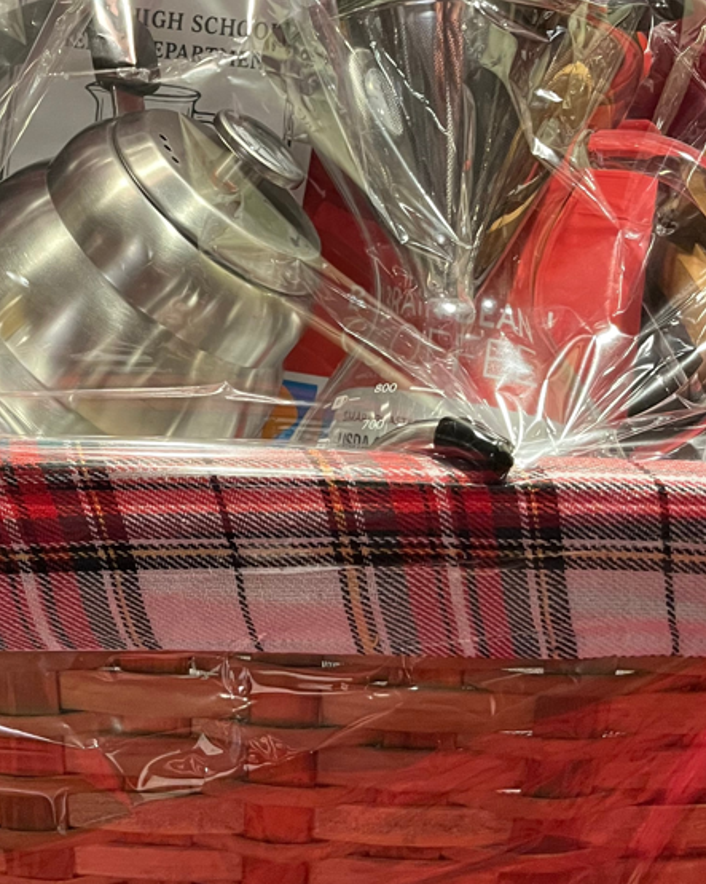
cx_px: 183
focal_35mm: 55
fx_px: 1437
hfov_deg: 27.3
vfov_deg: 32.8
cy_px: 128
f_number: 1.6
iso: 400
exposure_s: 1/40
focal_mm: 5.1
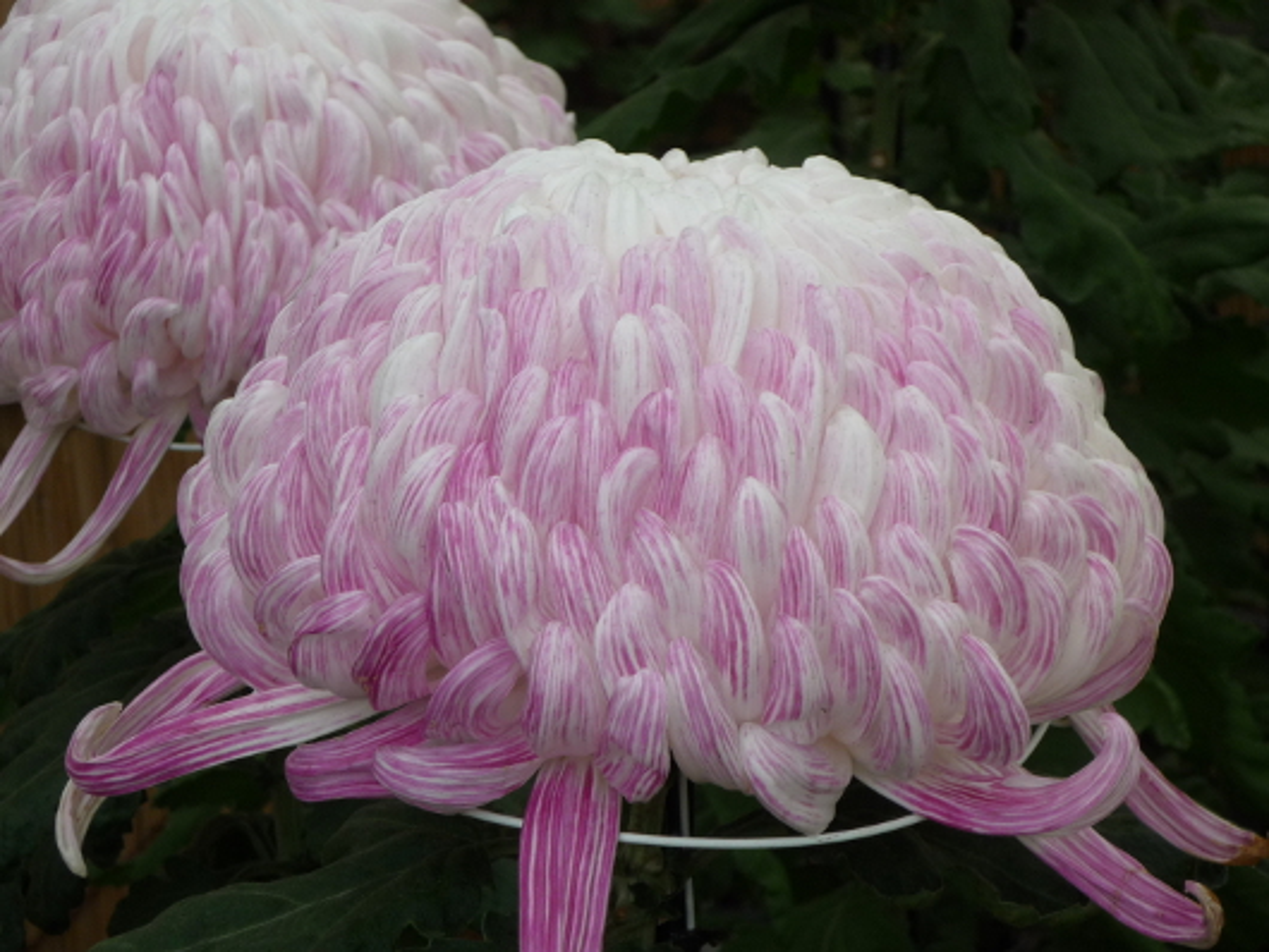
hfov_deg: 18.9
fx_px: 3814
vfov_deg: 14.2
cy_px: 476
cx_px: 634
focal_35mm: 104
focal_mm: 15.2
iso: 100
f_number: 5.5
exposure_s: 1/80
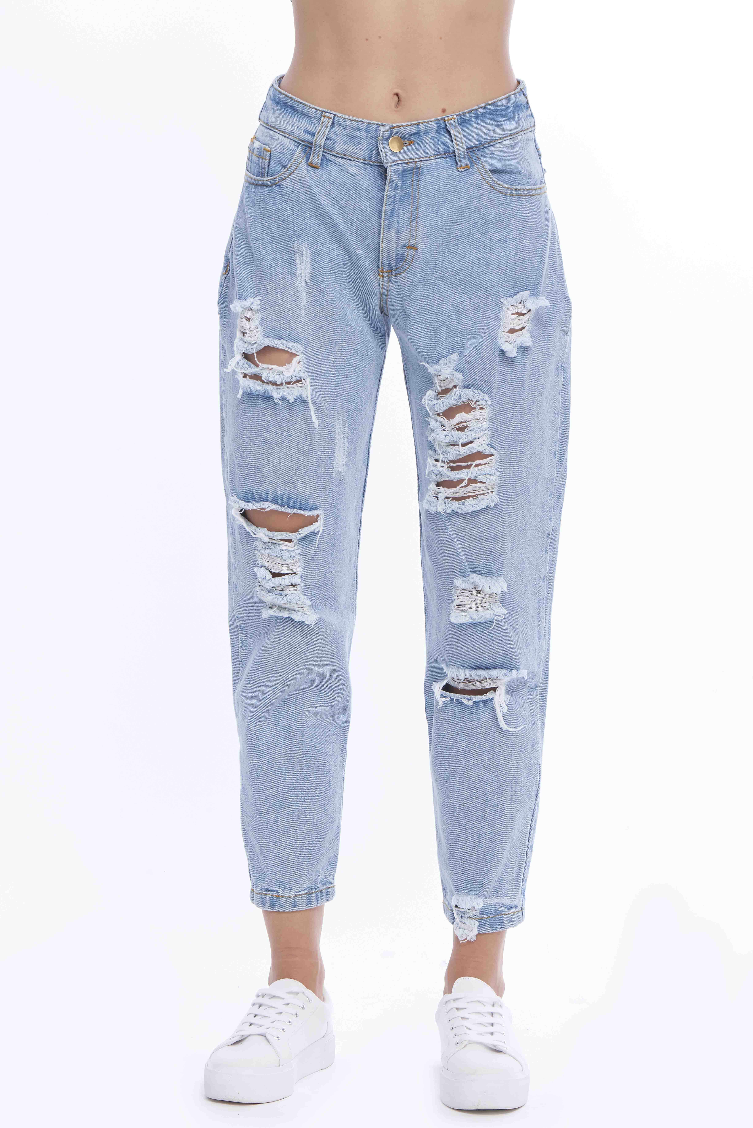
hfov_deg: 13.1
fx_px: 3292
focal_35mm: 105
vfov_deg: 19.5
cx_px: 376
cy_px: 564
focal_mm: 105
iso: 560
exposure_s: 1/160
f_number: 16
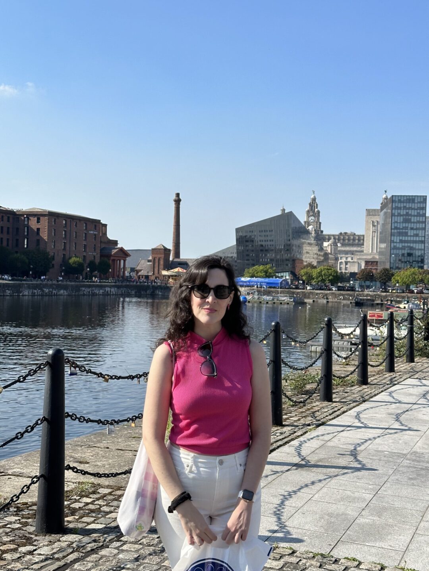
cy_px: 286
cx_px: 214
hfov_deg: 30.3
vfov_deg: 39.7
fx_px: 793
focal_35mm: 48
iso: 64
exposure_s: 1/3597
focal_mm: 6.86
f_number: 1.78
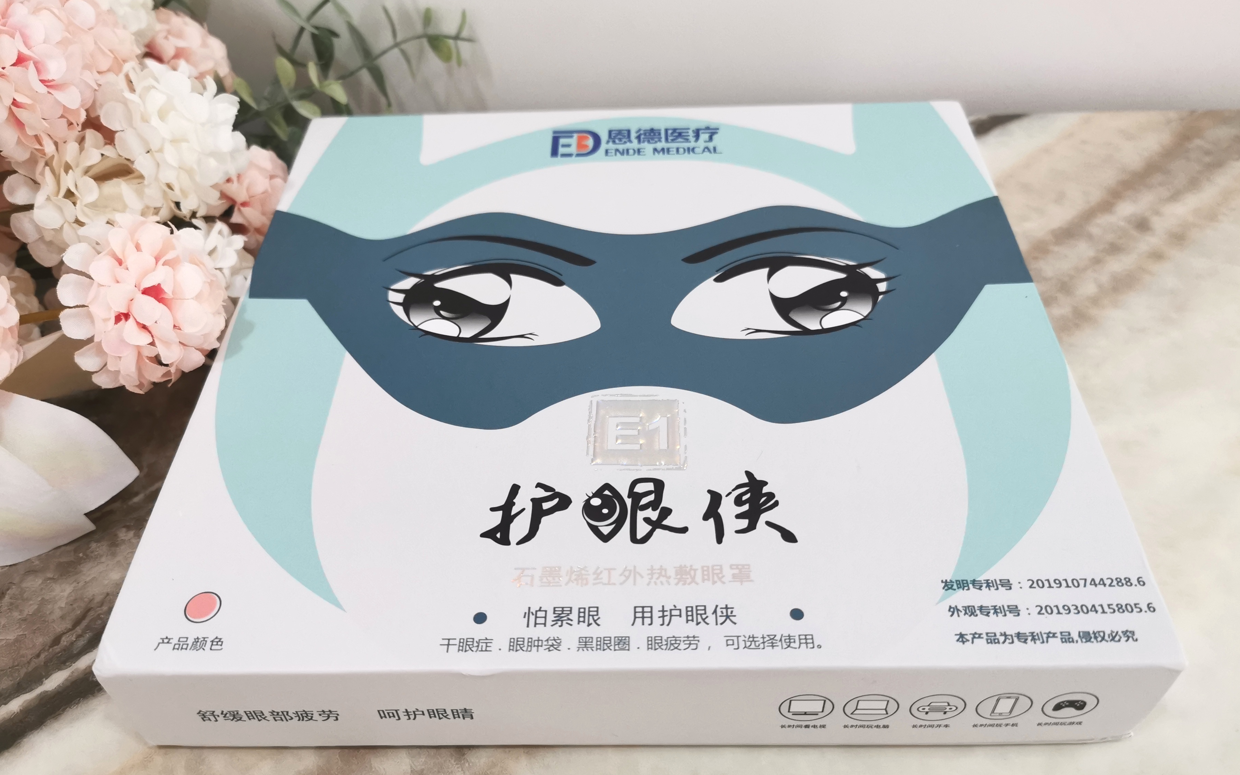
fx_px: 980
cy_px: 386
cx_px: 627
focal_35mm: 29
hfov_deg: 64.6
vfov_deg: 43.1
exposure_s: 1/50
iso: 320
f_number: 1.6
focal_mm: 5.56
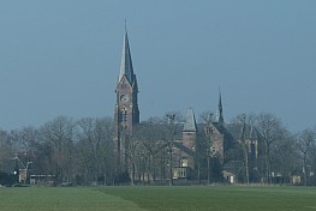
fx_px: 1924
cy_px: 129
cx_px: 77
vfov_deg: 6.3
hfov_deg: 9.4
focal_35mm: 219
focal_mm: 85
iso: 200
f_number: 8
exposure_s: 1/750
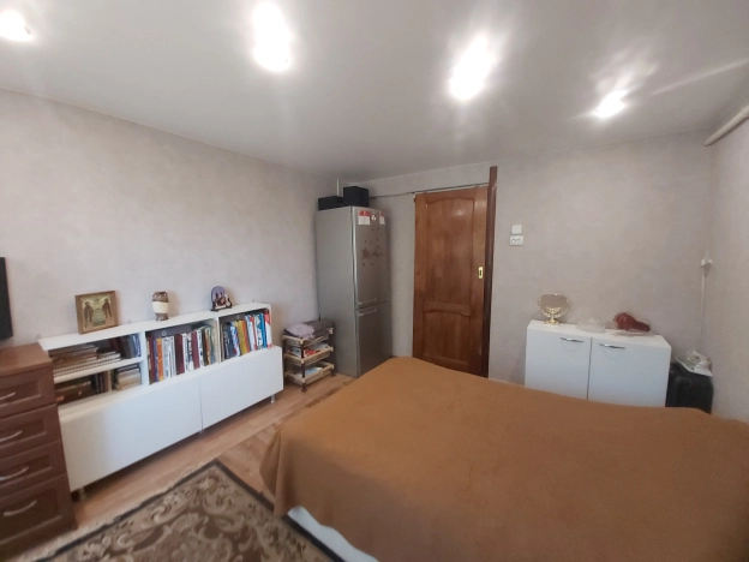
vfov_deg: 94.5
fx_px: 260
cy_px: 281
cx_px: 374
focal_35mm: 12
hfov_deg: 110.5
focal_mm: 1.42
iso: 200
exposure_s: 1/33
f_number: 2.2
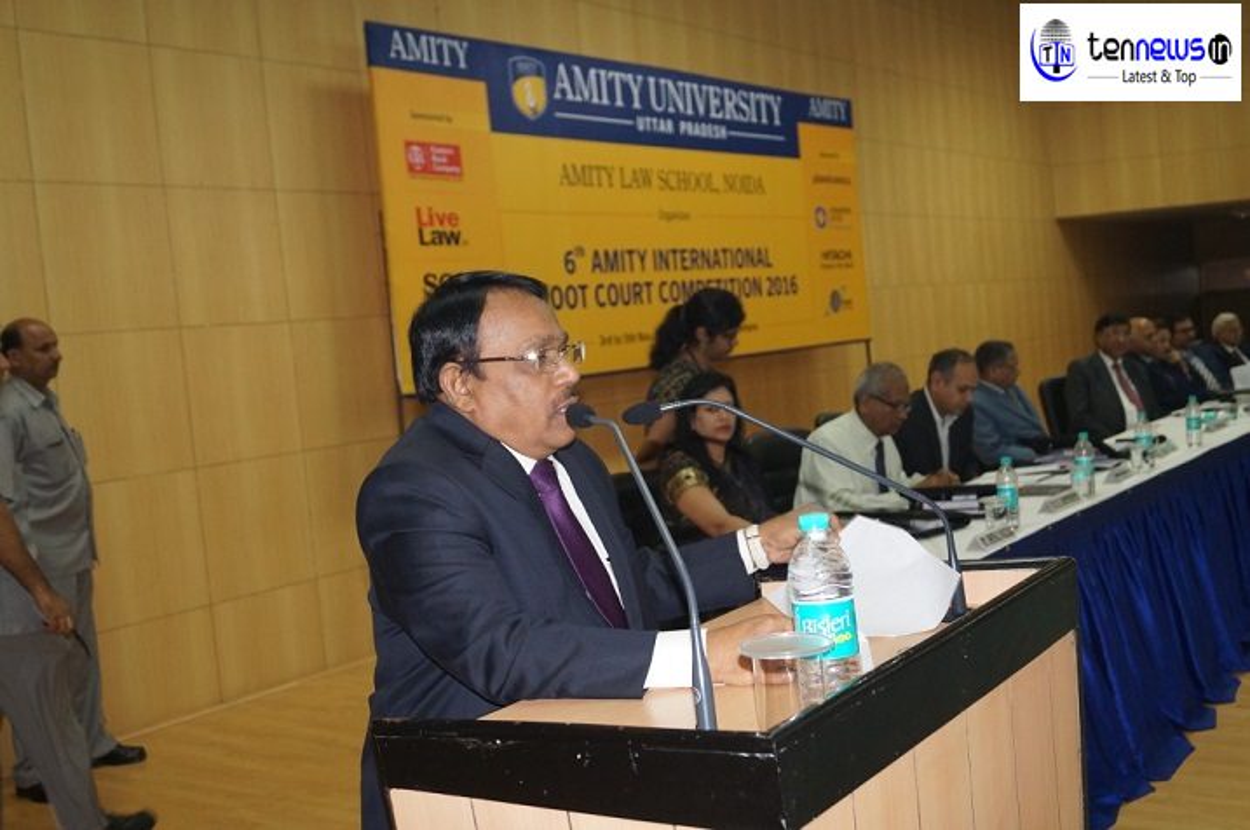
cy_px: 415
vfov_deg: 34.1
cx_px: 625
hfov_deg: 49.6
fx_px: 1352
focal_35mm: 39
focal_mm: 26
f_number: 4.5
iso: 800
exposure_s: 1/60
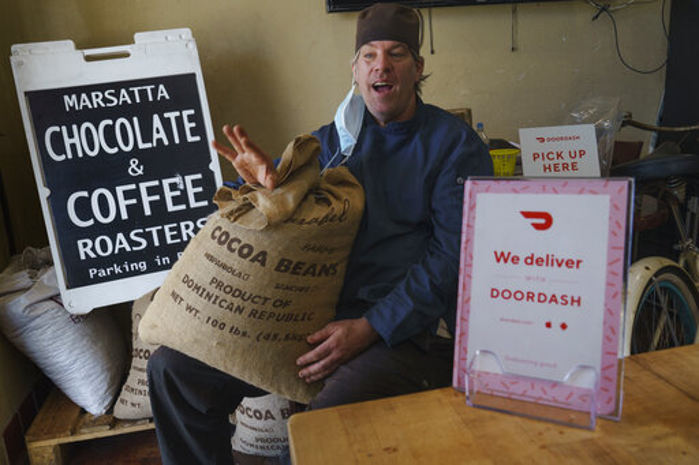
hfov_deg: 63.7
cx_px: 350
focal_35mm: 29
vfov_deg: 44.9
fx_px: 563
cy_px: 232
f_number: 10
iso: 800
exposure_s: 1/60
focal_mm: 29
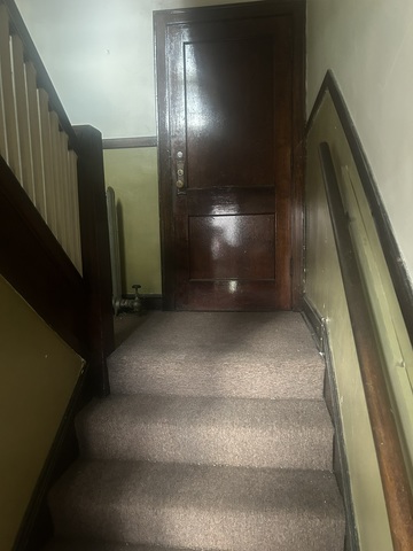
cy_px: 276
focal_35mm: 26
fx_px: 414
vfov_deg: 67.3
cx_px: 206
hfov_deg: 53.1
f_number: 1.5
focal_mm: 5.7
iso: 640
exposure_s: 1/33
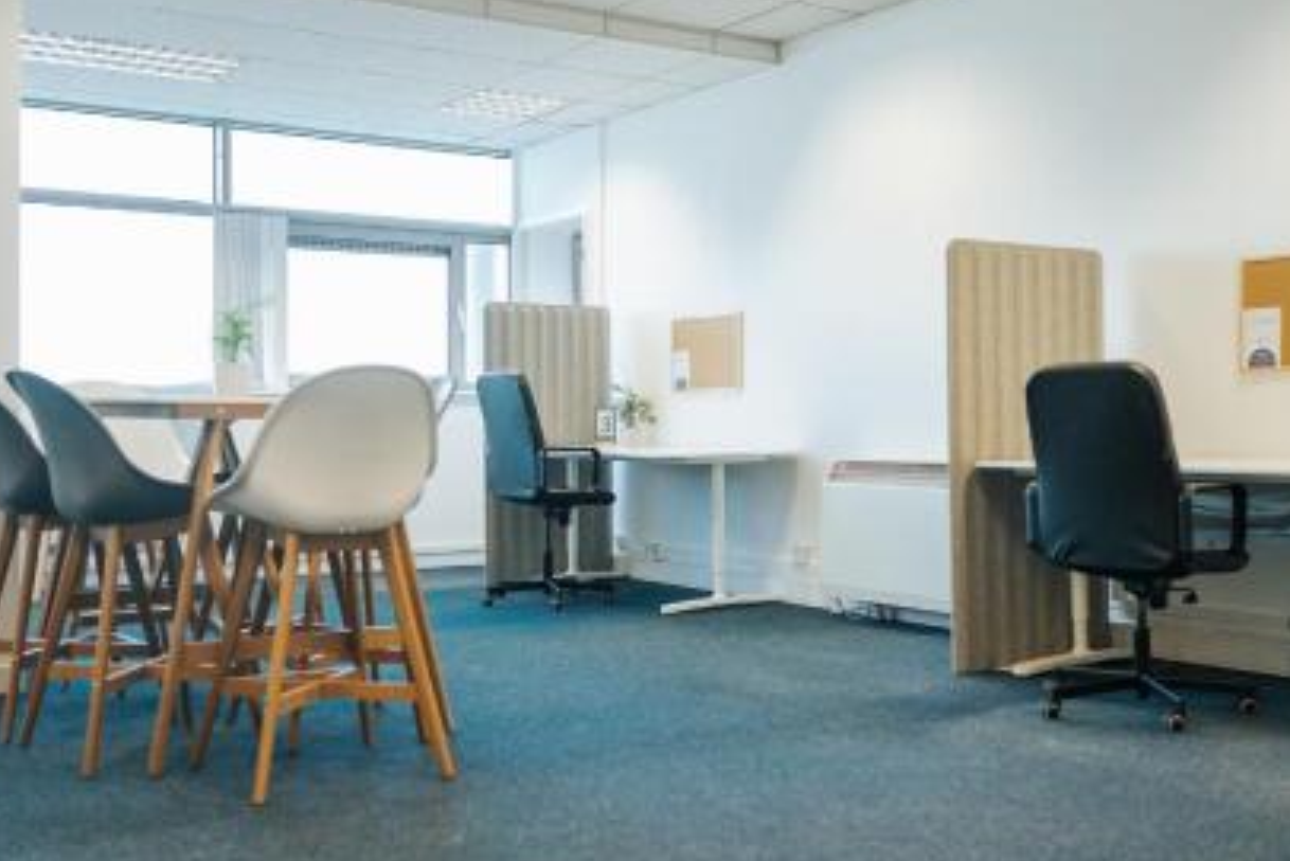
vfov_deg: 32.6
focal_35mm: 41
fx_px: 1470
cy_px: 383
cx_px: 664
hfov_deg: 47.4
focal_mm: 35
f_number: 1.8
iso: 400
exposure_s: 1/200
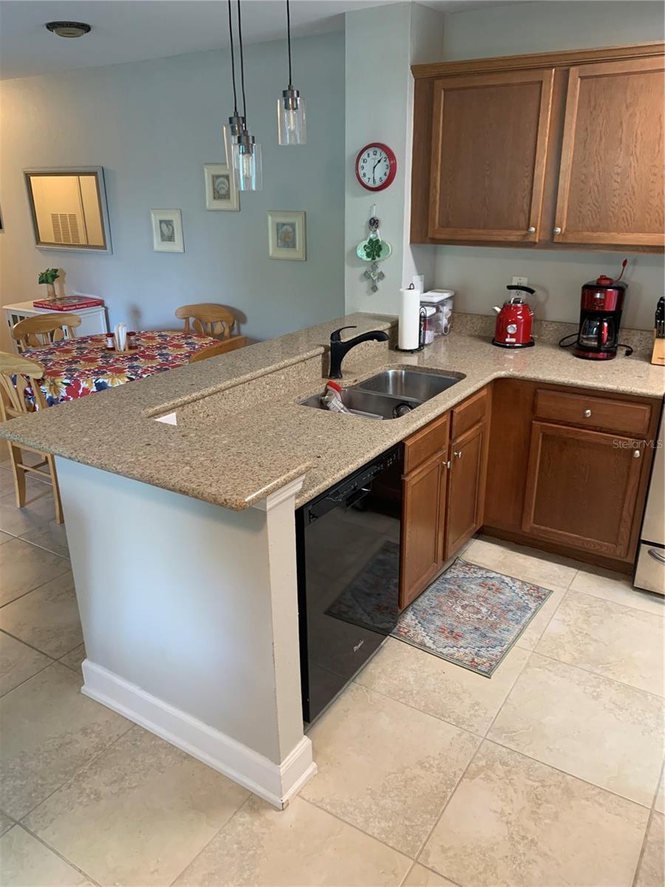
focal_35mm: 26
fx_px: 666
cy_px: 444
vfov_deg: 67.3
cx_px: 332
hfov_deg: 53.1
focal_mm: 4.25
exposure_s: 1/60
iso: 250
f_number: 1.8
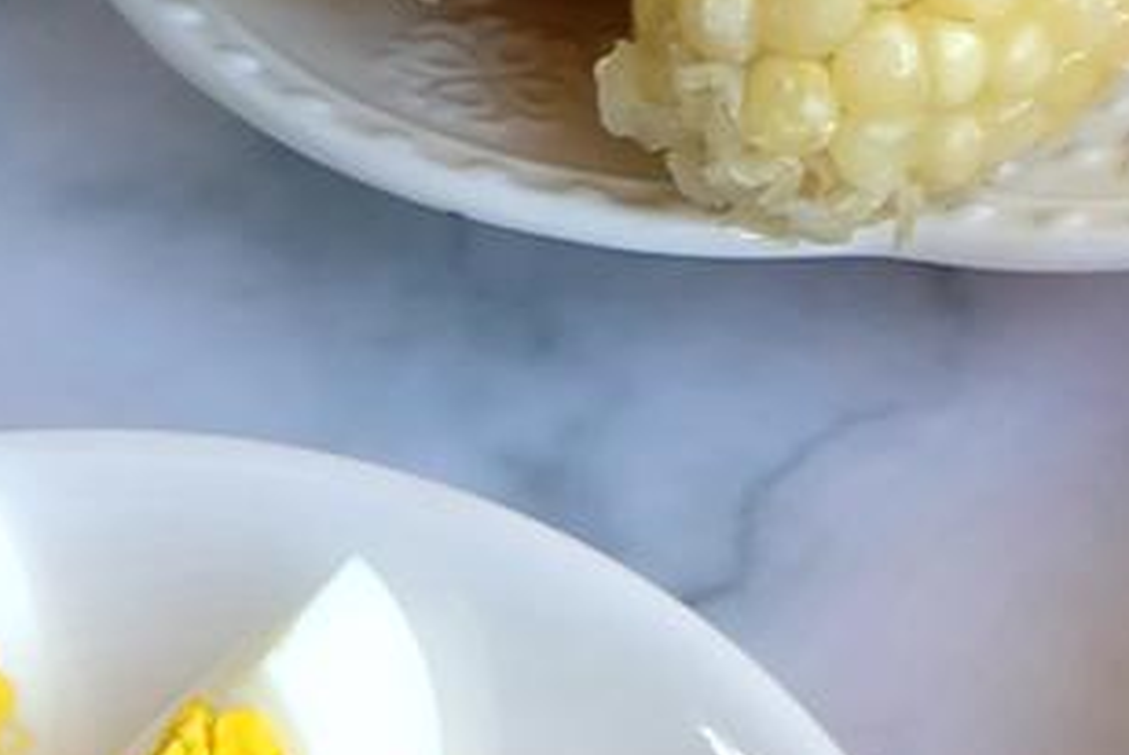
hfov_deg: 8.3
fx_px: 7502
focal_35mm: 239
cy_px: 903
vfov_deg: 5.7
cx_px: 2031
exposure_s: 1/30
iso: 400
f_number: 4.2
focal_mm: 24.3
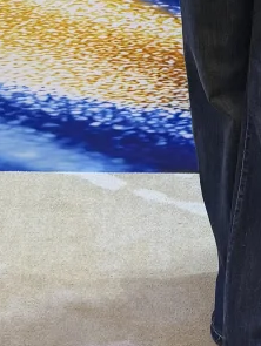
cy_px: -460
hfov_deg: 12.7
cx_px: 196
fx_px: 1174
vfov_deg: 13.1
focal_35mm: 117
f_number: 1.78
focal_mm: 6.76
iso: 100
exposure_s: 1/100
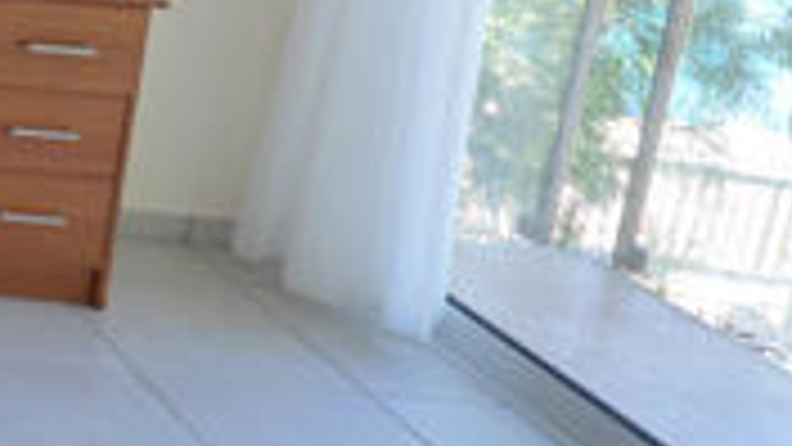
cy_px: -228
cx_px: -745
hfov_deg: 19.2
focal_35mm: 72
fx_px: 1513
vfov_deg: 15.4
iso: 400
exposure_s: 1/100
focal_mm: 11.5
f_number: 5
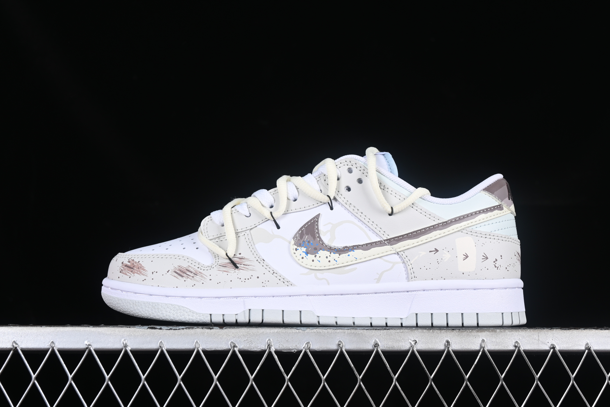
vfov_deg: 18.2
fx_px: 1271
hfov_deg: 27.0
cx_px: 305
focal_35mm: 75
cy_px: 204
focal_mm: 50
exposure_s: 1/80
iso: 160
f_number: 8
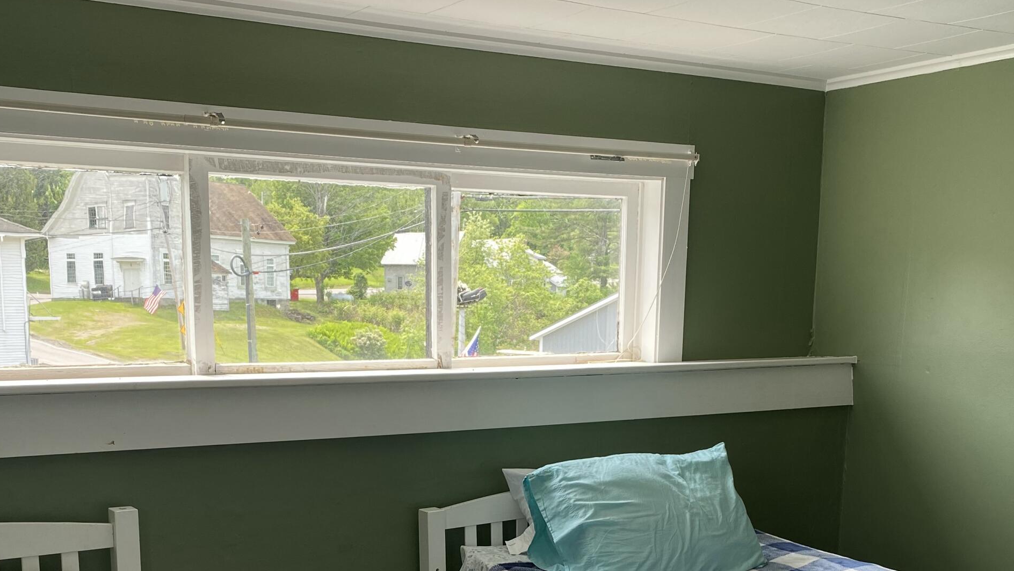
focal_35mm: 45
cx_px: 491
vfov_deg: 25.6
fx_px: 1210
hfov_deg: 45.5
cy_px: 531
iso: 32
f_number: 1.8
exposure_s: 1/237
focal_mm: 4.25
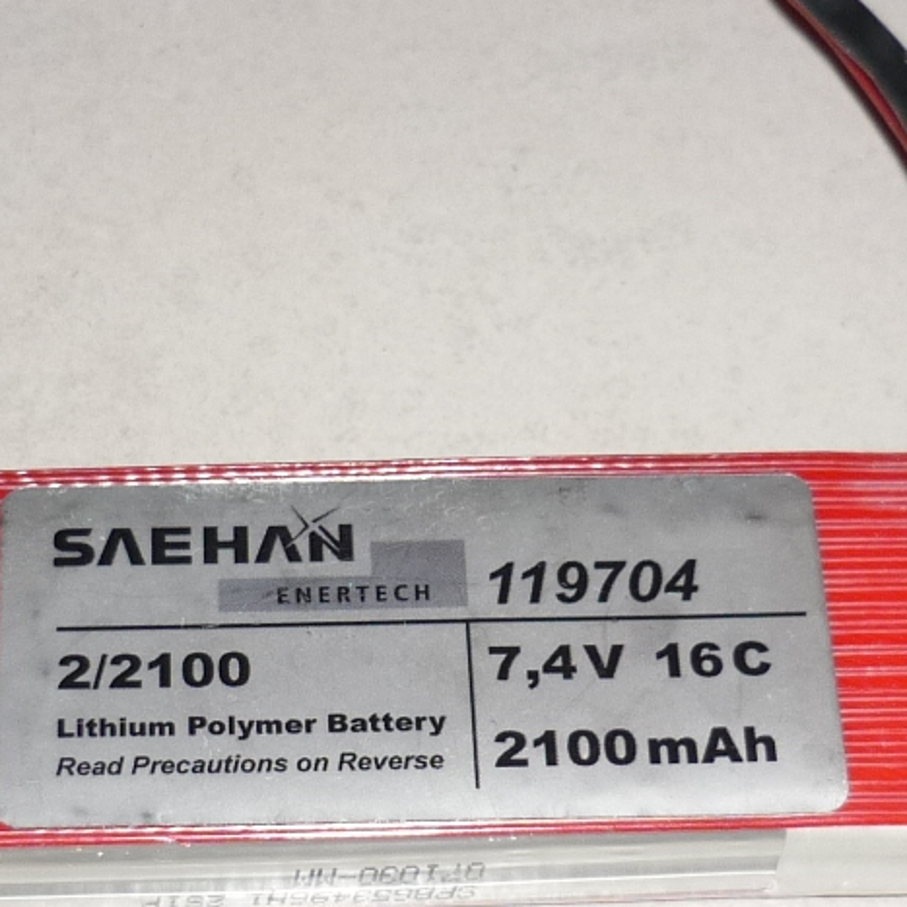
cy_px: 633
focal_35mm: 100
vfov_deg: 17.3
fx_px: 2964
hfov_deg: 17.4
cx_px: 340
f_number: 2.8
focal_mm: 5.5
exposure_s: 1/30
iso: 100
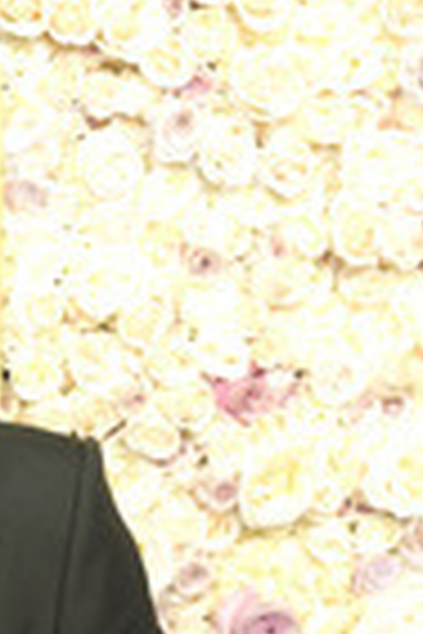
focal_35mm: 269
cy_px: 832
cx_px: -173
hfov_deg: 5.1
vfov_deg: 7.6
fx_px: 4741
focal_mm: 95
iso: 1000
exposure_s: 1/250
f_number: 11
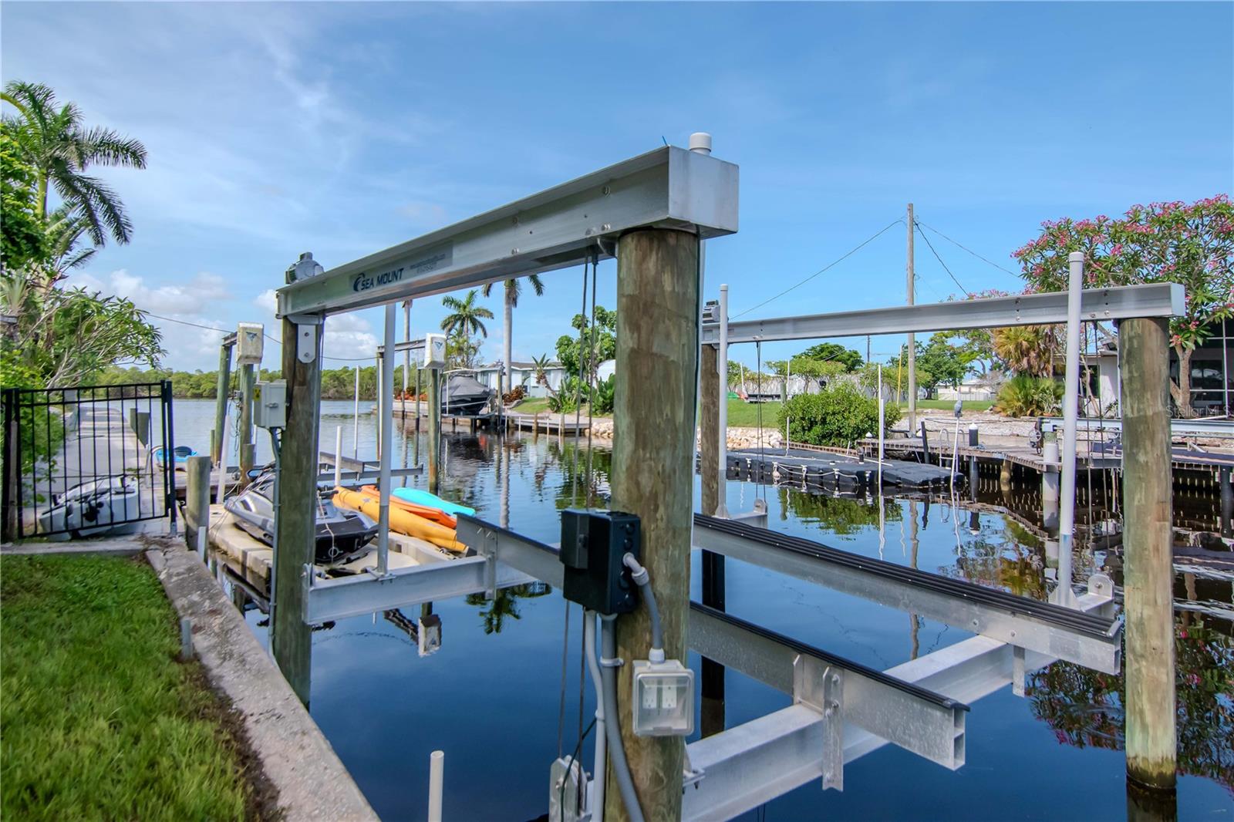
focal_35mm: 20
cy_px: 411
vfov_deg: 63.2
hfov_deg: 85.4
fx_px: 668
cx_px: 617
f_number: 7.1
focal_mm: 13
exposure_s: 1/1600
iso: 800
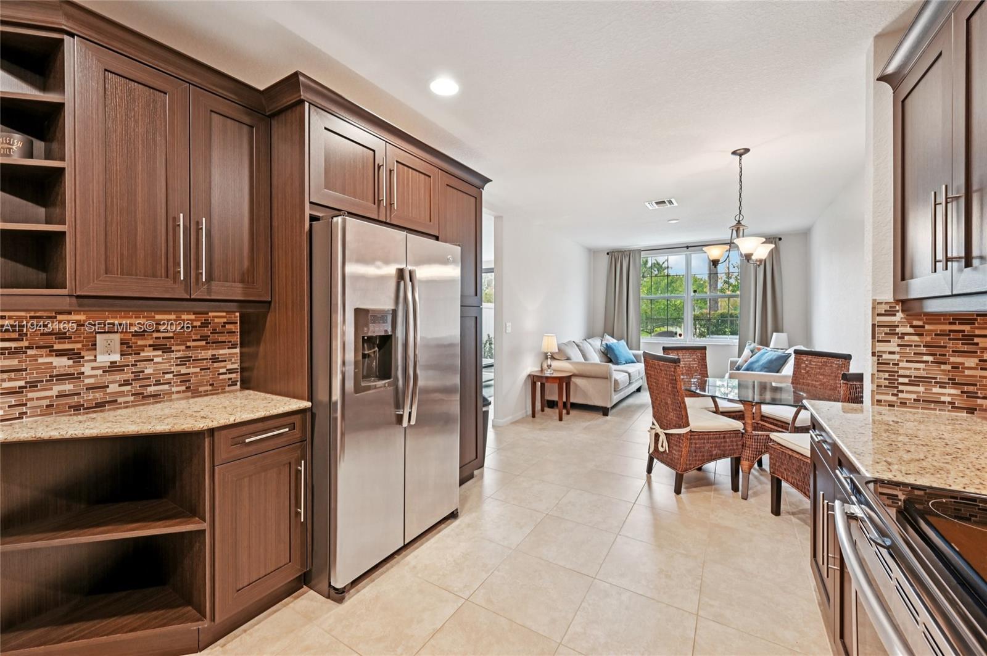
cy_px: 328
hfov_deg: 104.3
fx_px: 383
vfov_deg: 81.1
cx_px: 494
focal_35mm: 14
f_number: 8
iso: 1250
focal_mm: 14
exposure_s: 1/30
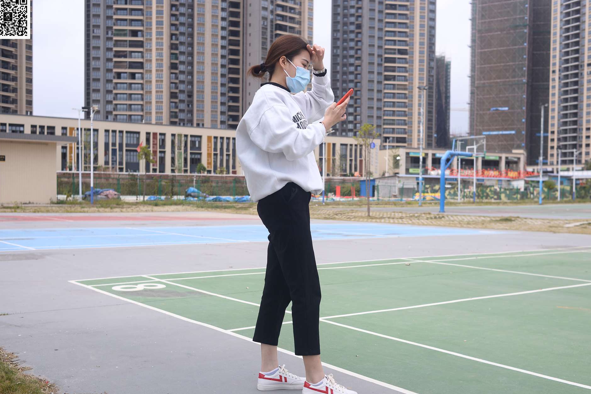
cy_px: 214
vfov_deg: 34.2
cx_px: 314
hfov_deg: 49.5
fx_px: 640
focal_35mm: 39
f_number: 5.6
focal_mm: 35
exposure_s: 1/500
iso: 125
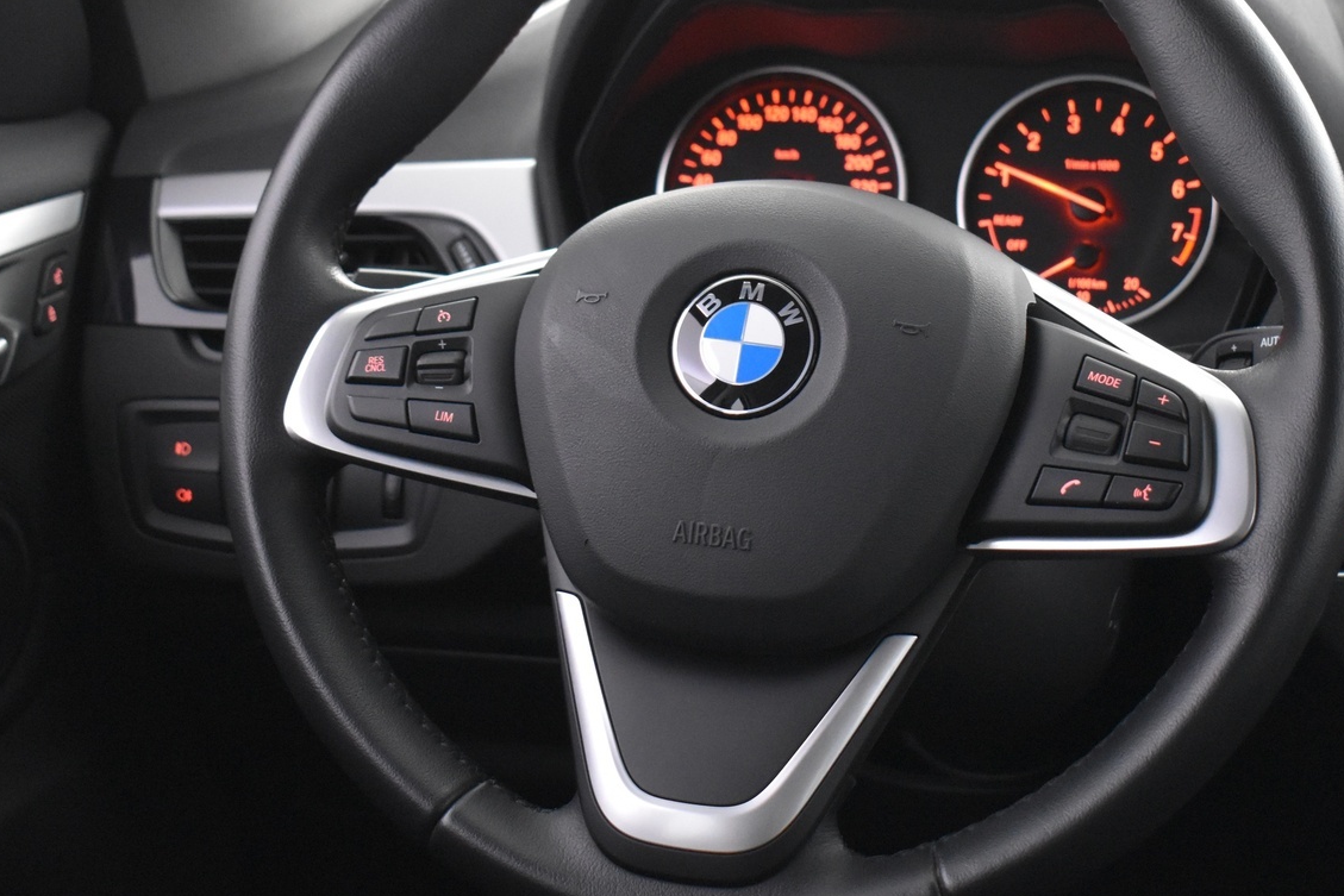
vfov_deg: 20.4
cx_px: 837
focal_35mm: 67
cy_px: 393
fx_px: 2491
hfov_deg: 30.1
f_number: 4.2
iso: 3200
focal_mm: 31
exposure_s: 1/15
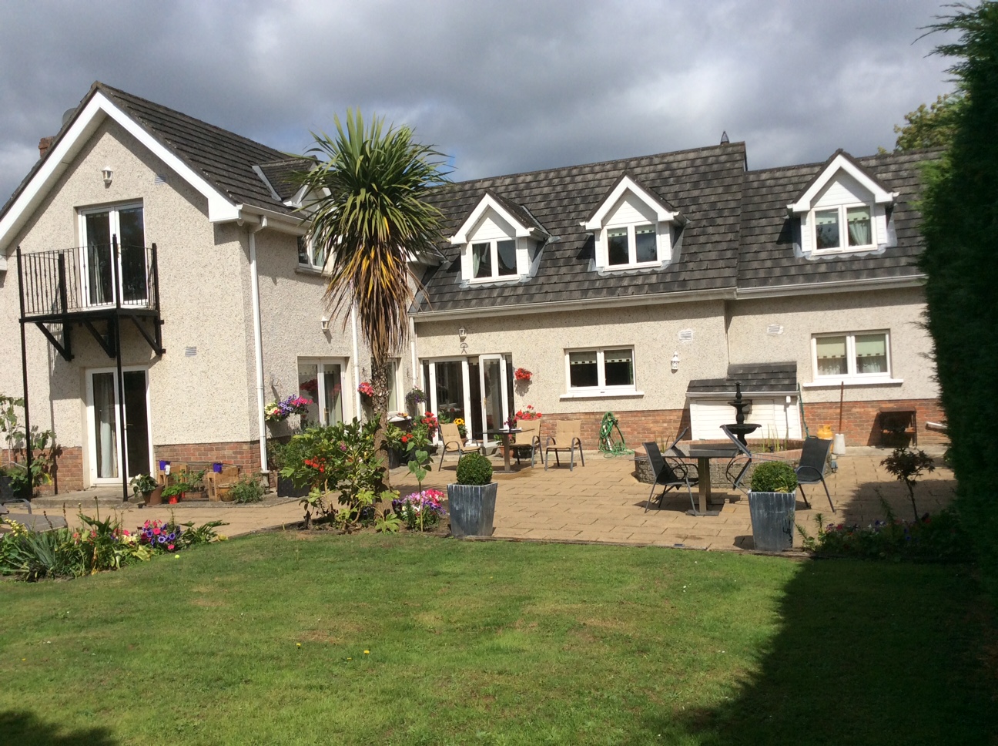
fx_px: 921
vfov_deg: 44.1
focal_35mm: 32
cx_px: 499
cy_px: 373
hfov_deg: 56.9
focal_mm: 3.3
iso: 32
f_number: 2.4
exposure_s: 1/2604
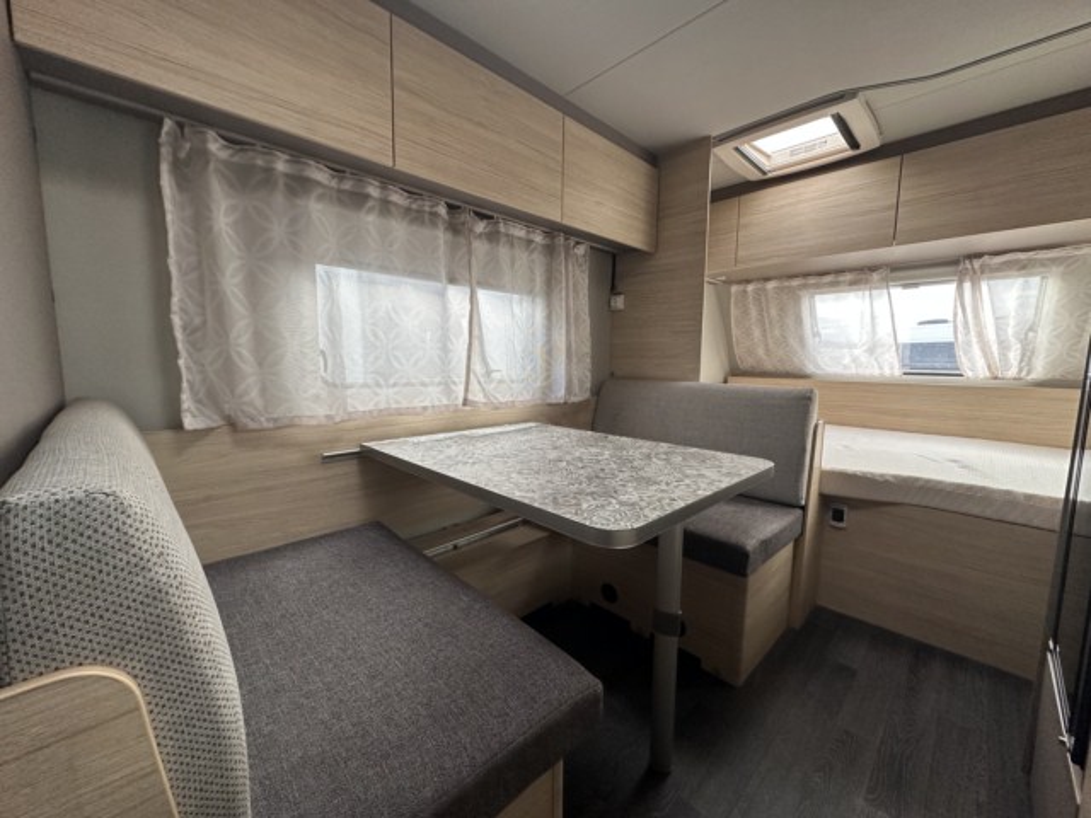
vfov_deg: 85.7
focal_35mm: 14
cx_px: 546
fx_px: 441
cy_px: 409
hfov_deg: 102.1
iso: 160
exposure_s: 1/99
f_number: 2.2
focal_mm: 2.22
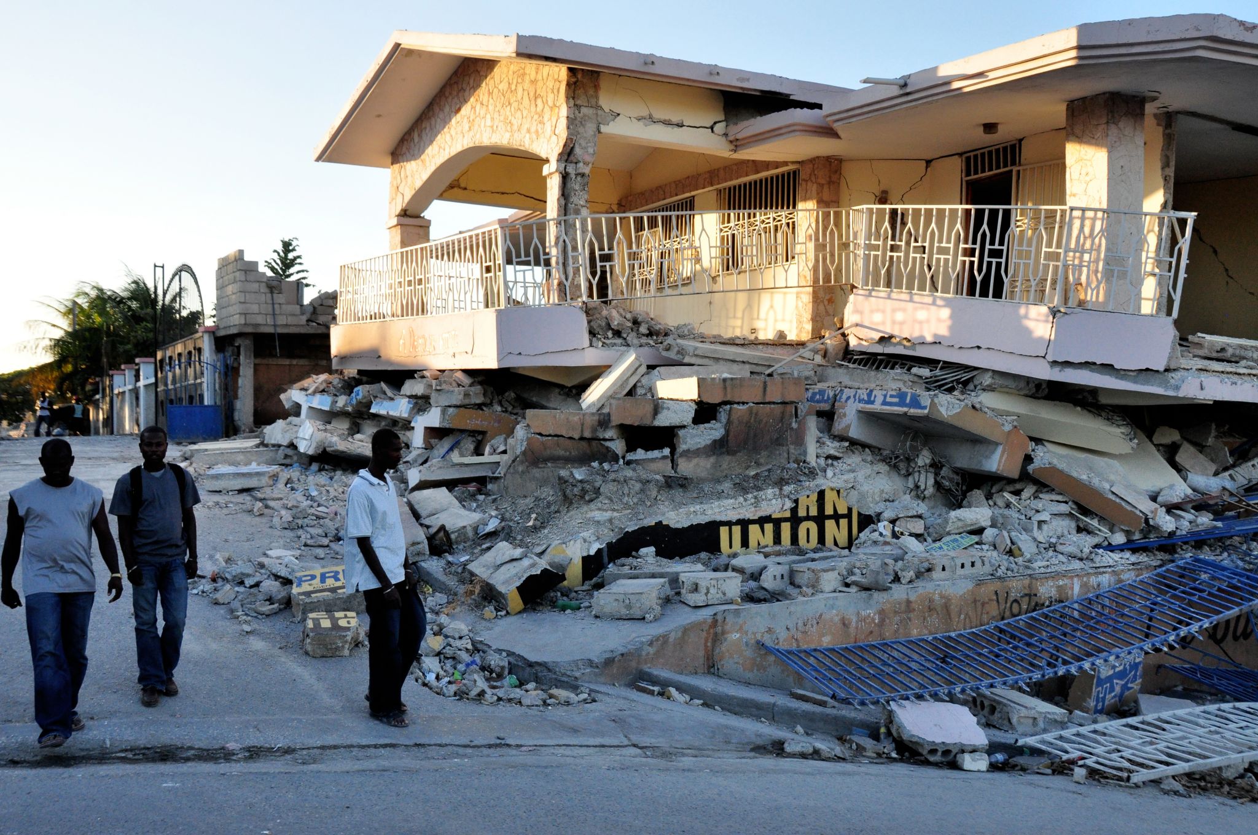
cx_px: 629
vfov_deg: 34.1
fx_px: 1361
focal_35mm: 39
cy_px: 418
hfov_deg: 49.6
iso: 800
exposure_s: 1/400
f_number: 10
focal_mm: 26
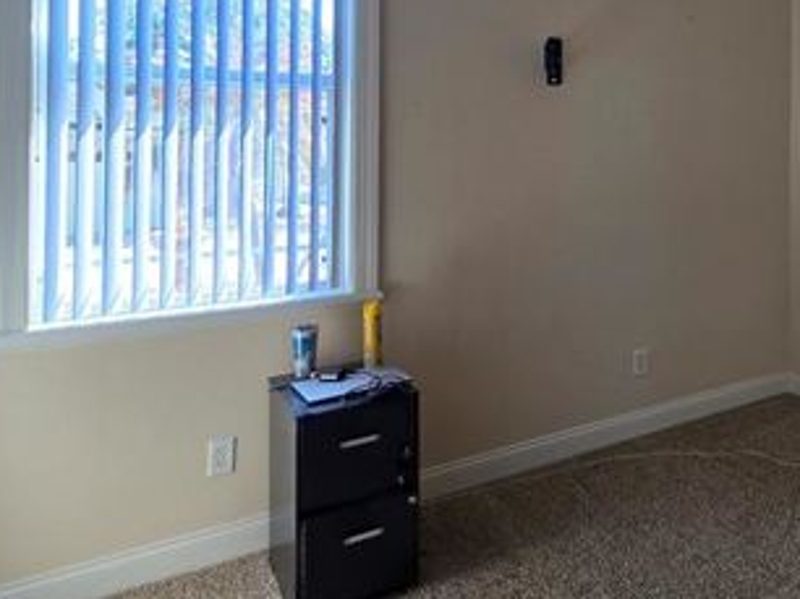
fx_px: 693
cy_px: 120
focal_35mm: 30
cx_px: 678
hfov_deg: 54.4
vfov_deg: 44.5
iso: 64
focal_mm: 2.2
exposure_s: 1/60
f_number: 2.2
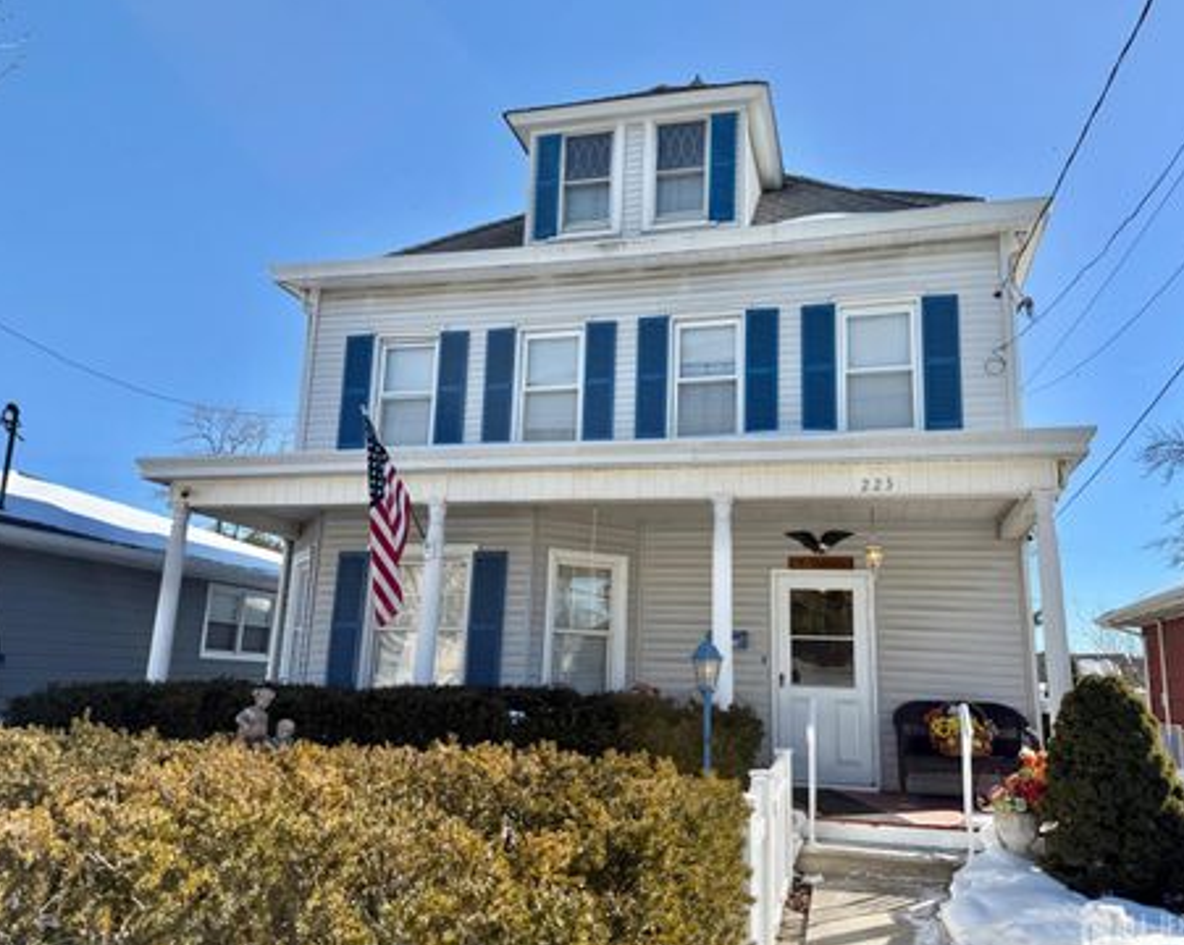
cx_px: 641
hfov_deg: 66.0
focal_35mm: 26
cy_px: 471
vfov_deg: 54.9
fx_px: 910
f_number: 1.78
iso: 80
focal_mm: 6.76
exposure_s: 1/4405
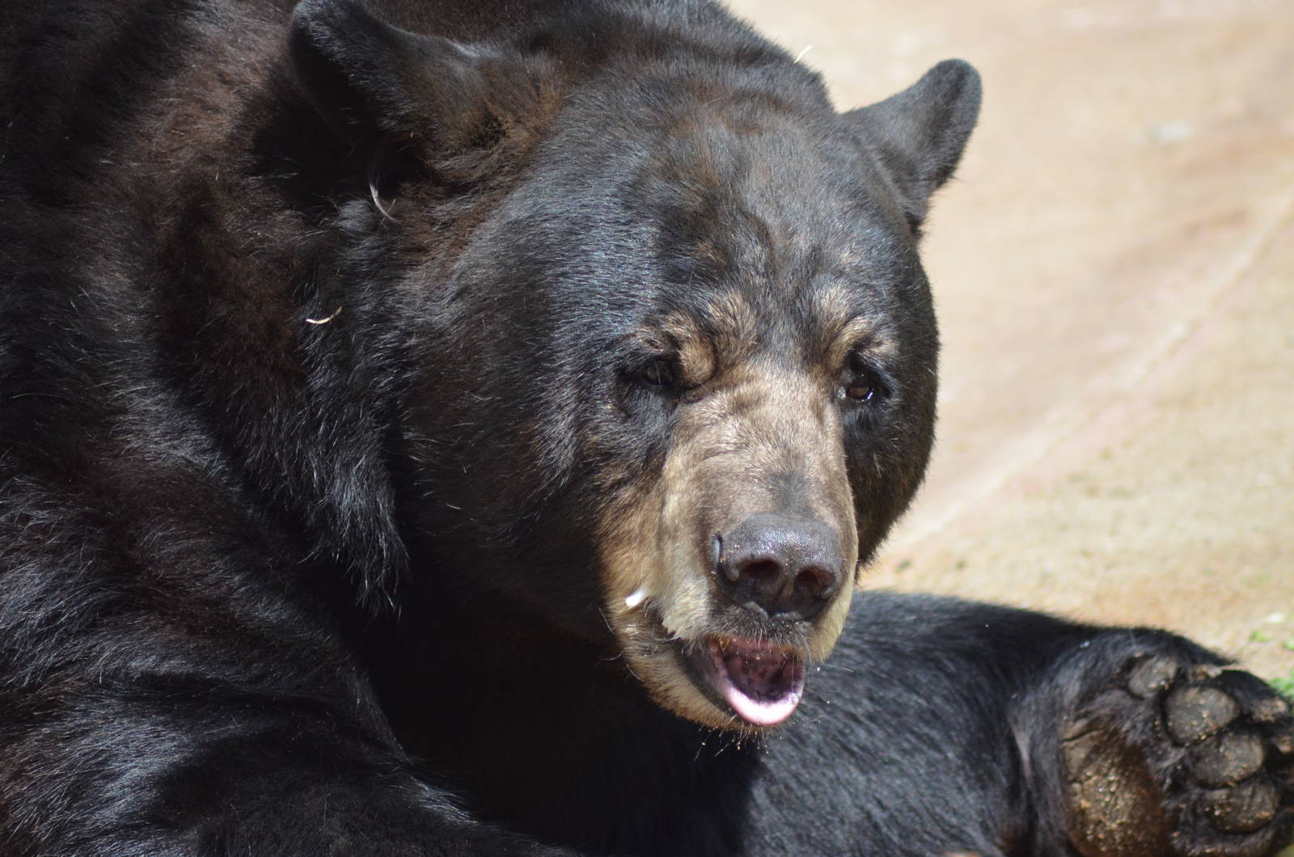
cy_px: 428
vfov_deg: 3.0
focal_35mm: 450
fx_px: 16143
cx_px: 647
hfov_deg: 4.6
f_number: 5.6
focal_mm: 300
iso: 560
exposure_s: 1/1000
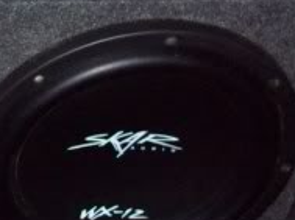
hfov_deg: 15.1
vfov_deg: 12.1
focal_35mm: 122
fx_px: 1038
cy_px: 41
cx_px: -138
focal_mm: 6
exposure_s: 1/64
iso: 200
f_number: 2.7
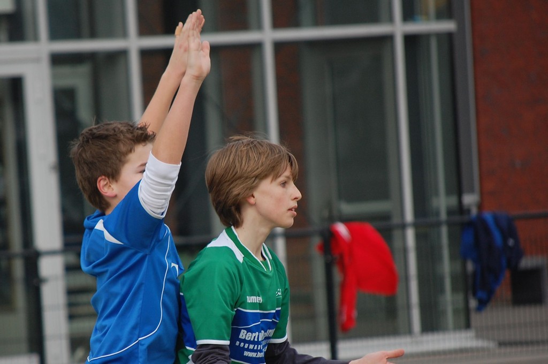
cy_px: 182
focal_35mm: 300
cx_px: 274
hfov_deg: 6.9
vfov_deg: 4.6
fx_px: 4561
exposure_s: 1/500
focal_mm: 200
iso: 400
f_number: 5.6
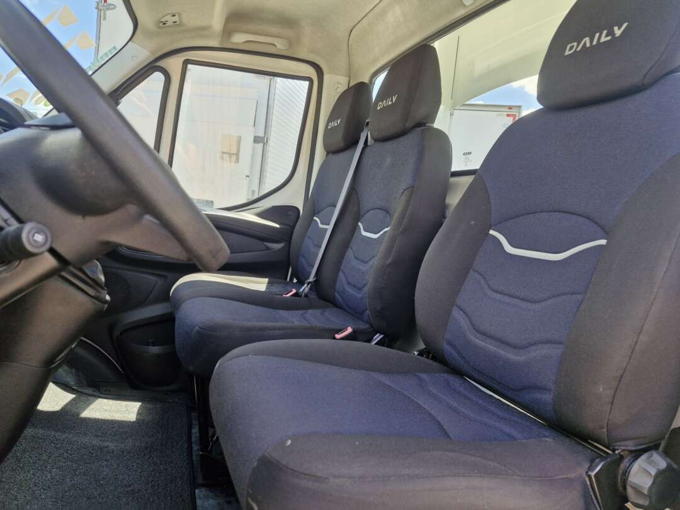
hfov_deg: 73.9
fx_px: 452
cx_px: 340
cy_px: 255
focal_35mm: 23
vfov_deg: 58.9
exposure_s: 1/180
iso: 50
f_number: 1.8
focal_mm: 5.54
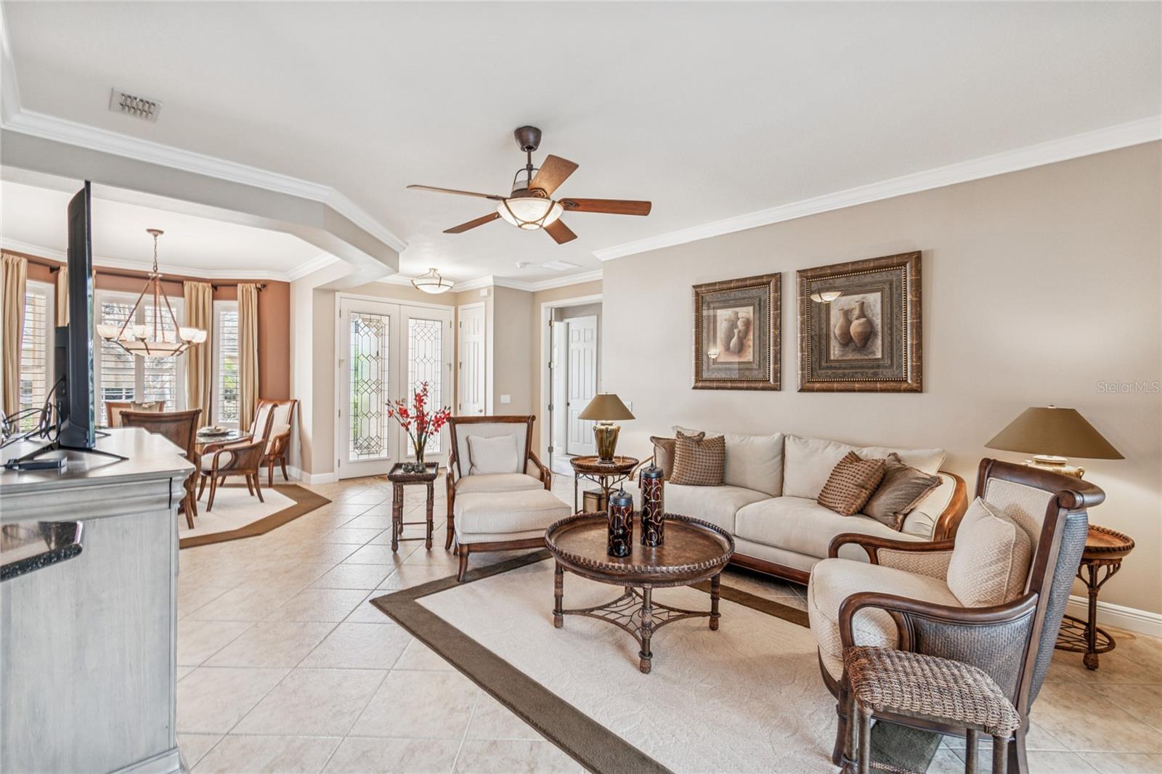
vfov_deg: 77.3
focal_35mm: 15
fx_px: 484
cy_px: 387
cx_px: 581
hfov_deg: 100.4
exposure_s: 1/6
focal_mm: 10
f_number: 7.1
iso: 100
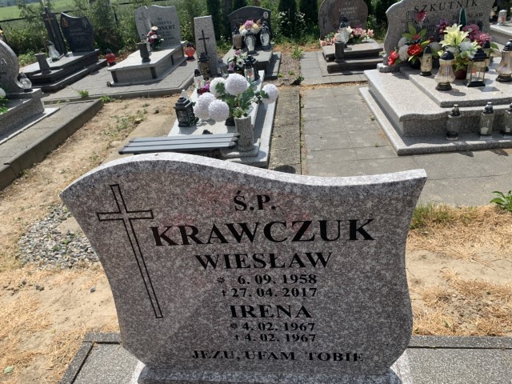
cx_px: 256
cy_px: 192
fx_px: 385
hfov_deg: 67.3
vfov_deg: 53.1
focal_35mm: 26
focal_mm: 4.25
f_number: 1.8
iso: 25
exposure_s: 1/2114
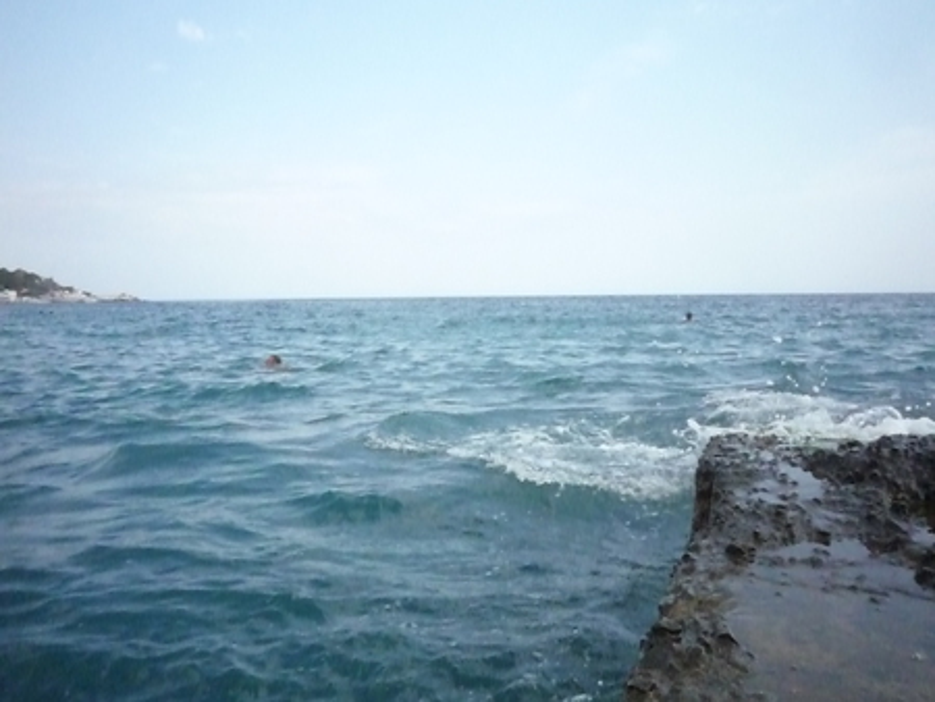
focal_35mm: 32
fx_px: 865
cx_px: 468
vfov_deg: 44.2
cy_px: 351
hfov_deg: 56.8
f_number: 8
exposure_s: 1/2000
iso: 1600
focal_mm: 5.2
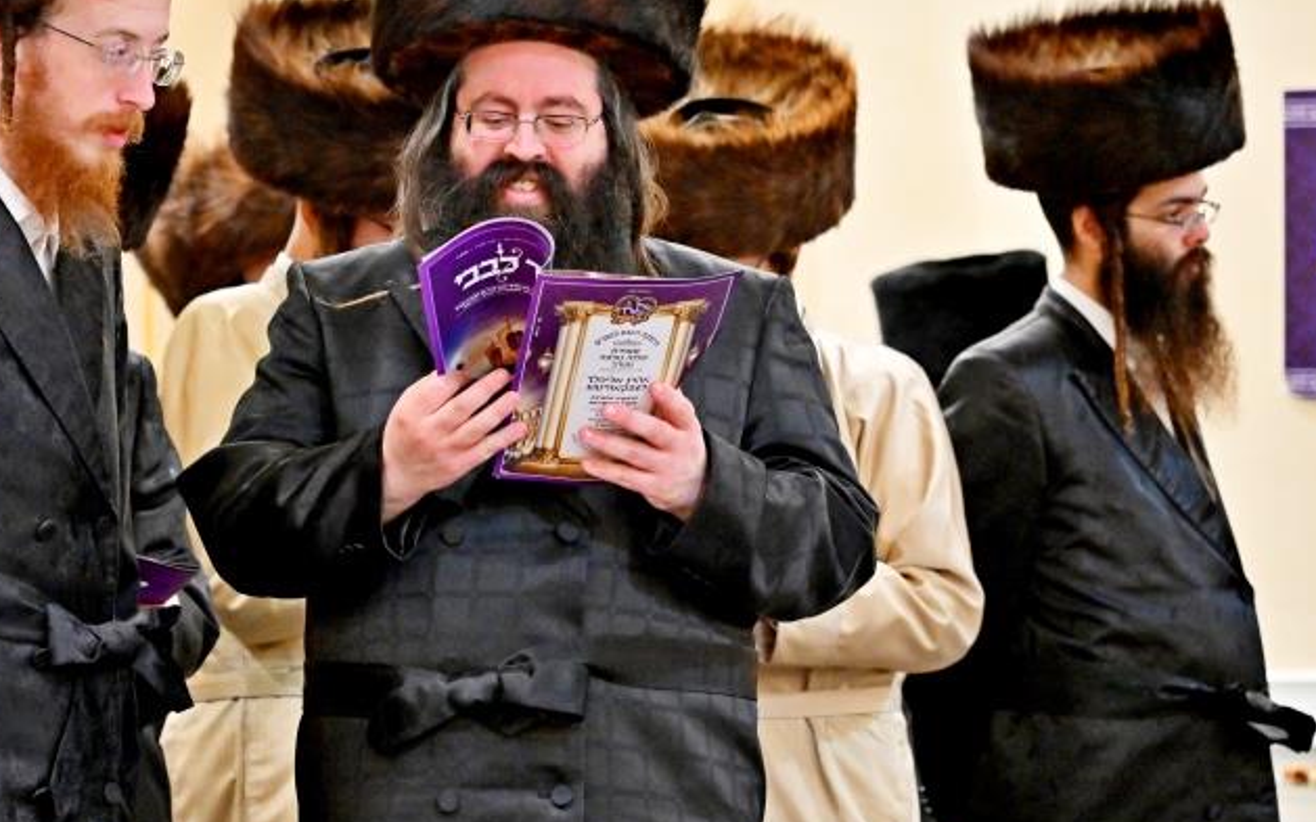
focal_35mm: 199
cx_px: 404
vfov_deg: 6.6
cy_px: 292
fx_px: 7137
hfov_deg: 10.5
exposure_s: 1/250
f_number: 4
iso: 1600
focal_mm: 120
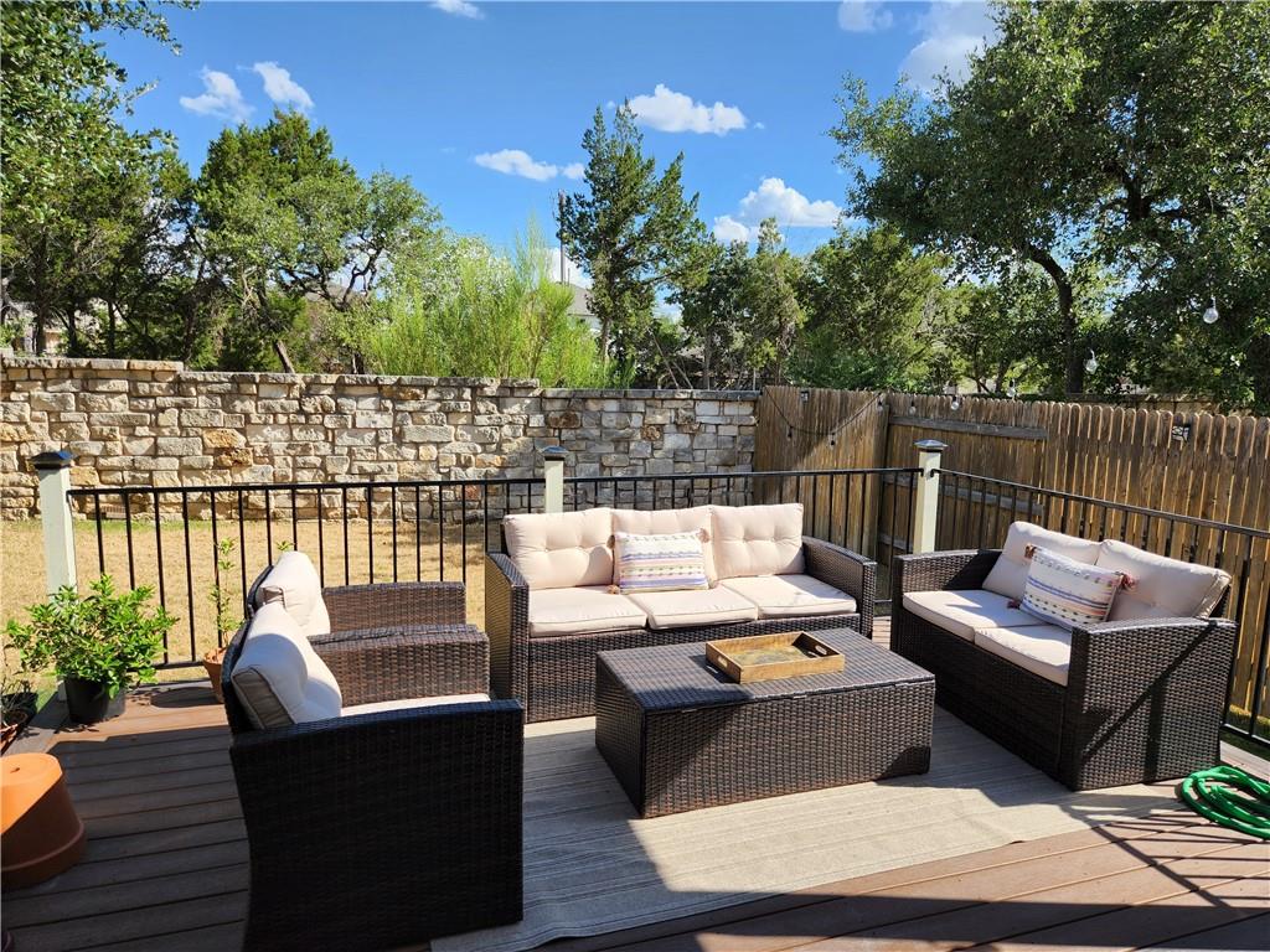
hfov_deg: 73.9
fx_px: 844
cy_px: 476
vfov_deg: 58.9
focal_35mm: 23
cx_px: 635
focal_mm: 5.4
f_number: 1.8
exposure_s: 1/937
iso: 20
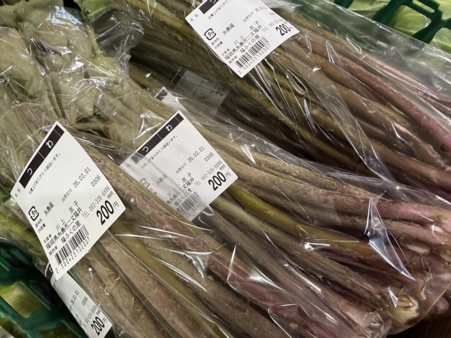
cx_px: 226
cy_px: 169
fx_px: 313
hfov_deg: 71.6
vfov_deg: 56.8
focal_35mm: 24
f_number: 2.2
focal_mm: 2.22
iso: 320
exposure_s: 1/60
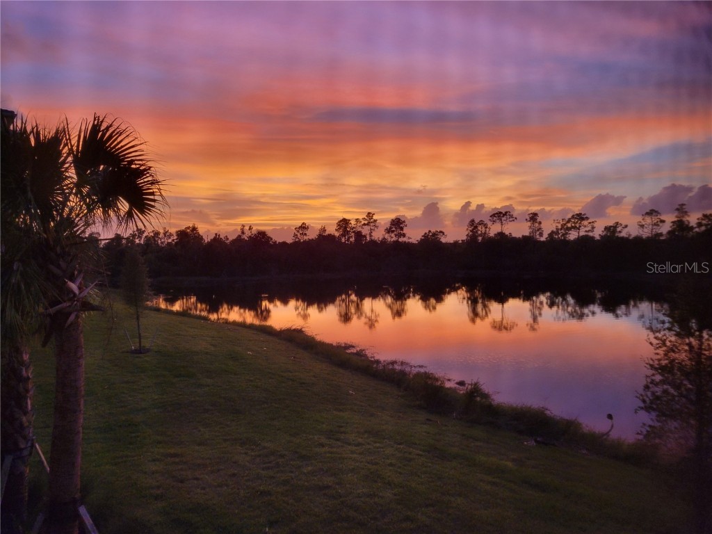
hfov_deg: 67.3
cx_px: 356
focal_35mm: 26
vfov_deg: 53.1
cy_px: 267
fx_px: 535
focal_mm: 5.4
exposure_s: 1/120
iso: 200
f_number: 1.8
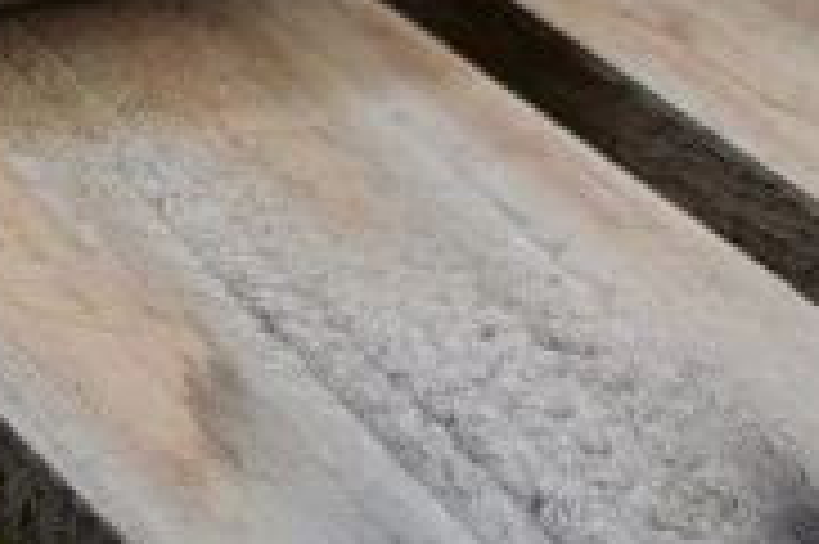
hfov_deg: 10.4
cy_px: -36
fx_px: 4159
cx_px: -788
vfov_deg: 7.4
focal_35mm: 183
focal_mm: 5.56
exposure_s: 1/293
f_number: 1.6
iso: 50
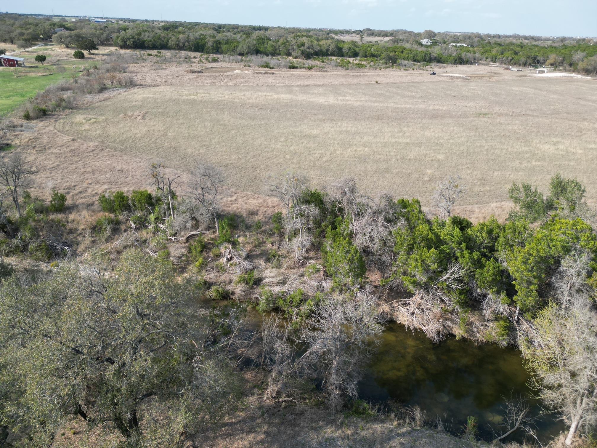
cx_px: 298
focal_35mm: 24
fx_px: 414
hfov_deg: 71.6
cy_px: 224
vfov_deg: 56.8
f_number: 1.7
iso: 130
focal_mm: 6.72
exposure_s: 1/1500
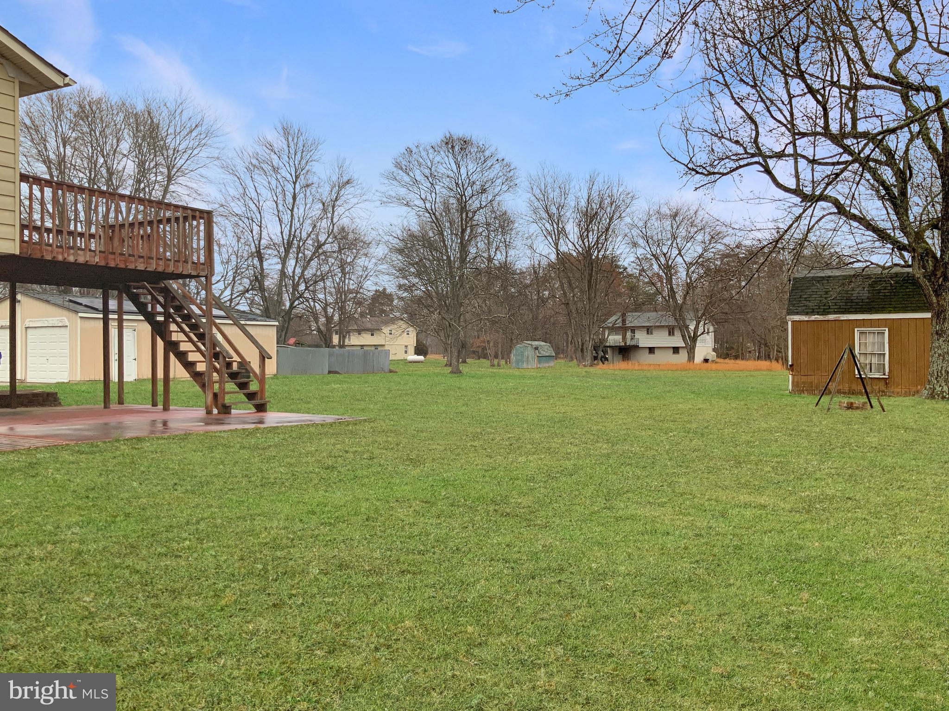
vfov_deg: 48.2
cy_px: 356
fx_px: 795
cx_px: 474
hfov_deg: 61.7
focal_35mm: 29
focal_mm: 3
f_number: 1.8
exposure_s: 1/120
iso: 50
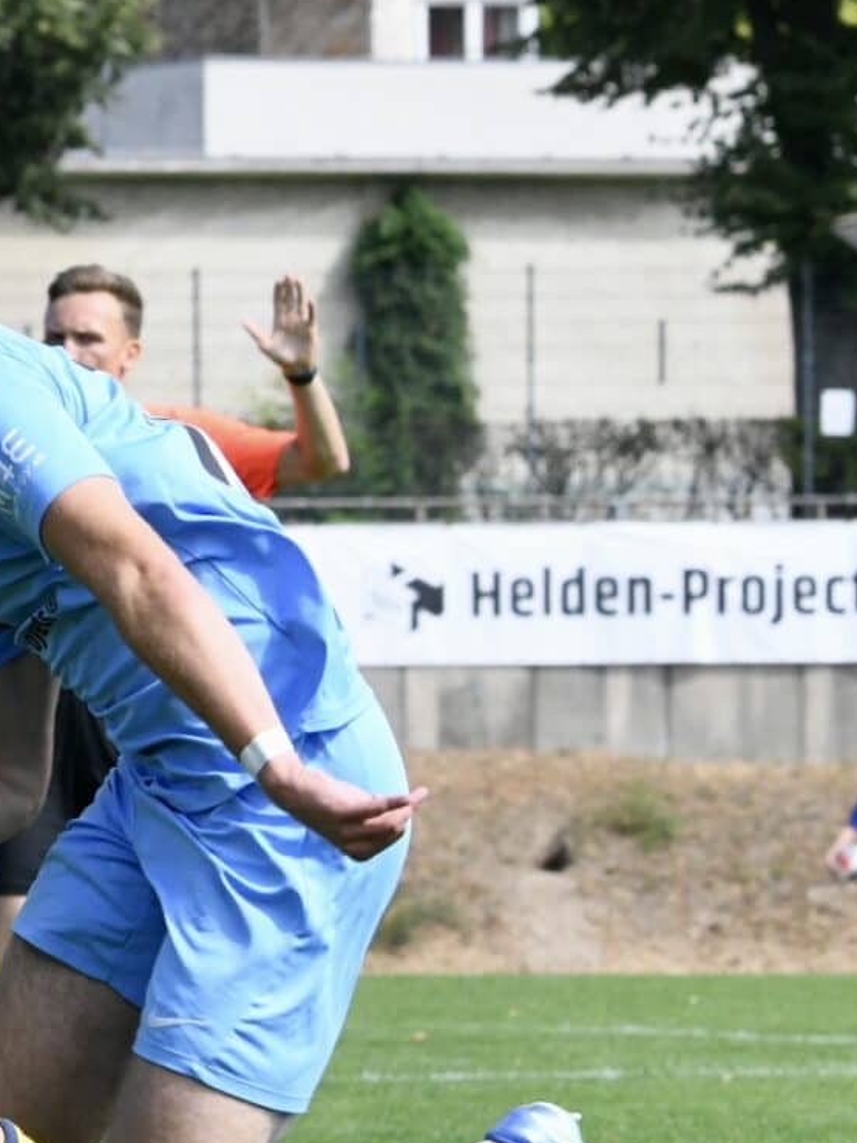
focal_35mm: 479
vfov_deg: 4.1
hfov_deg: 3.1
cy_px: 798
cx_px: -542
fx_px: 15812
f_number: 11
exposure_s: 1/1600
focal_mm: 180
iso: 2000
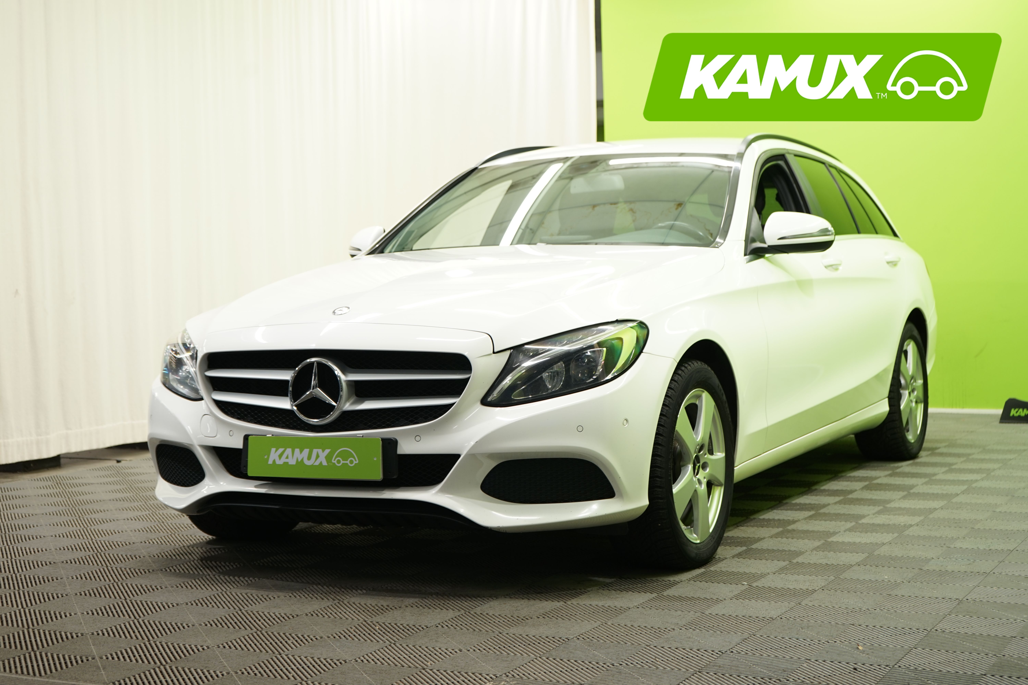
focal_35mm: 56
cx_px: 514
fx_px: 1599
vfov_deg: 24.2
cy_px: 342
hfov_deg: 35.6
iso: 250
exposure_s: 1/13
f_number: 5
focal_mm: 56
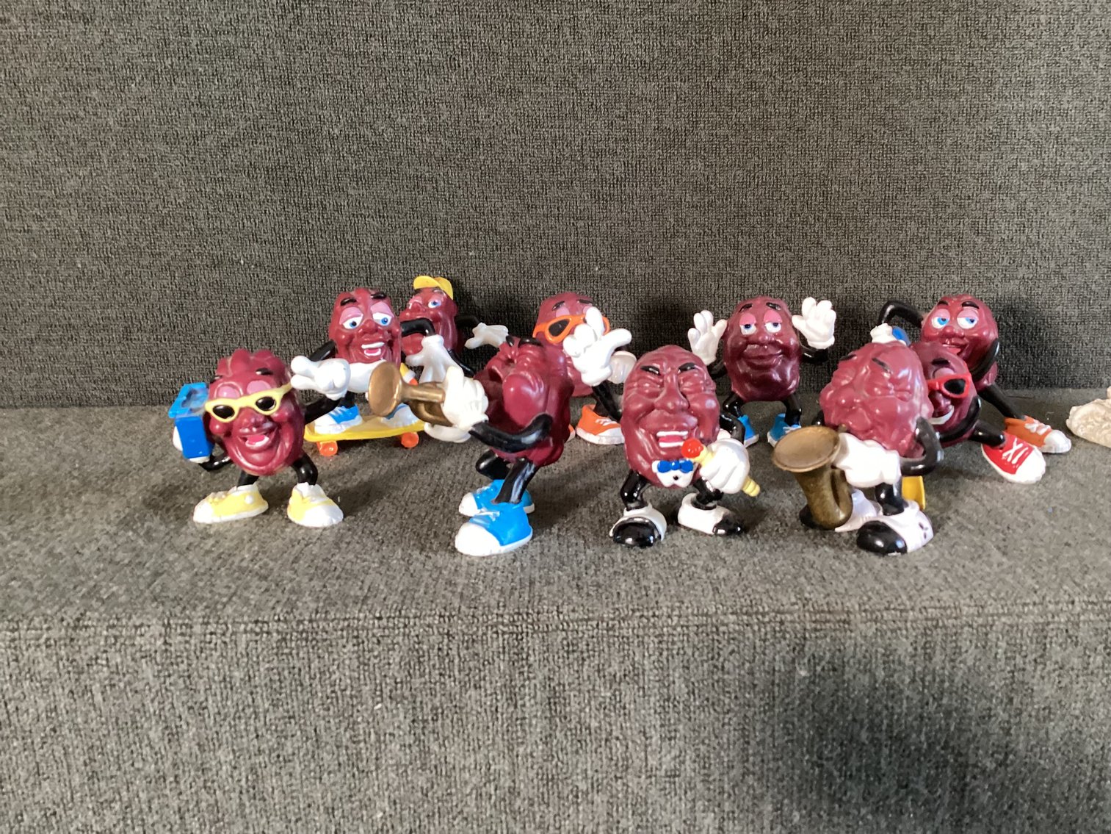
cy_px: 417
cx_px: 556
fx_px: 995
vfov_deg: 45.4
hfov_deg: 58.3
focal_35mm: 31
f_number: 2.4
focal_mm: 3.3
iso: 400
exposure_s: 1/33
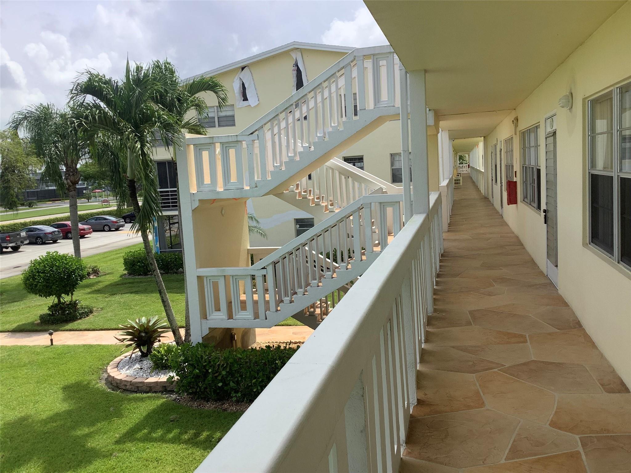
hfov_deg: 58.4
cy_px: 236
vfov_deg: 45.4
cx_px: 316
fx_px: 565
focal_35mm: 31
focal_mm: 3.3
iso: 25
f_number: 2.4
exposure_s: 1/947
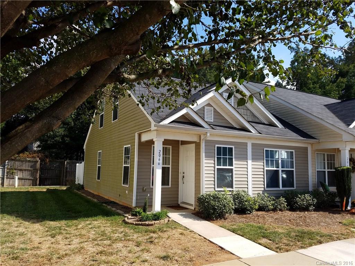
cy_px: 133
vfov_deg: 53.1
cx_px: 178
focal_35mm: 26
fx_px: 267
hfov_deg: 67.3
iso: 50
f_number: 1.7
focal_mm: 4.2
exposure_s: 1/1596
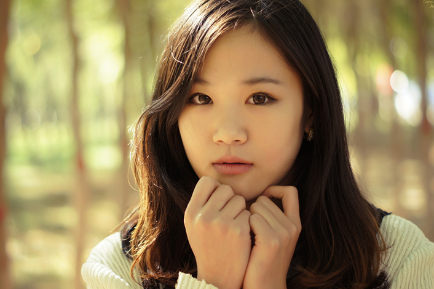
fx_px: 1024
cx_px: 208
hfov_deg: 23.9
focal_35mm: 85
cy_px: 140
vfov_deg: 16.0
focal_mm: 50
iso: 100
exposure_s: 1/125
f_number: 1.8
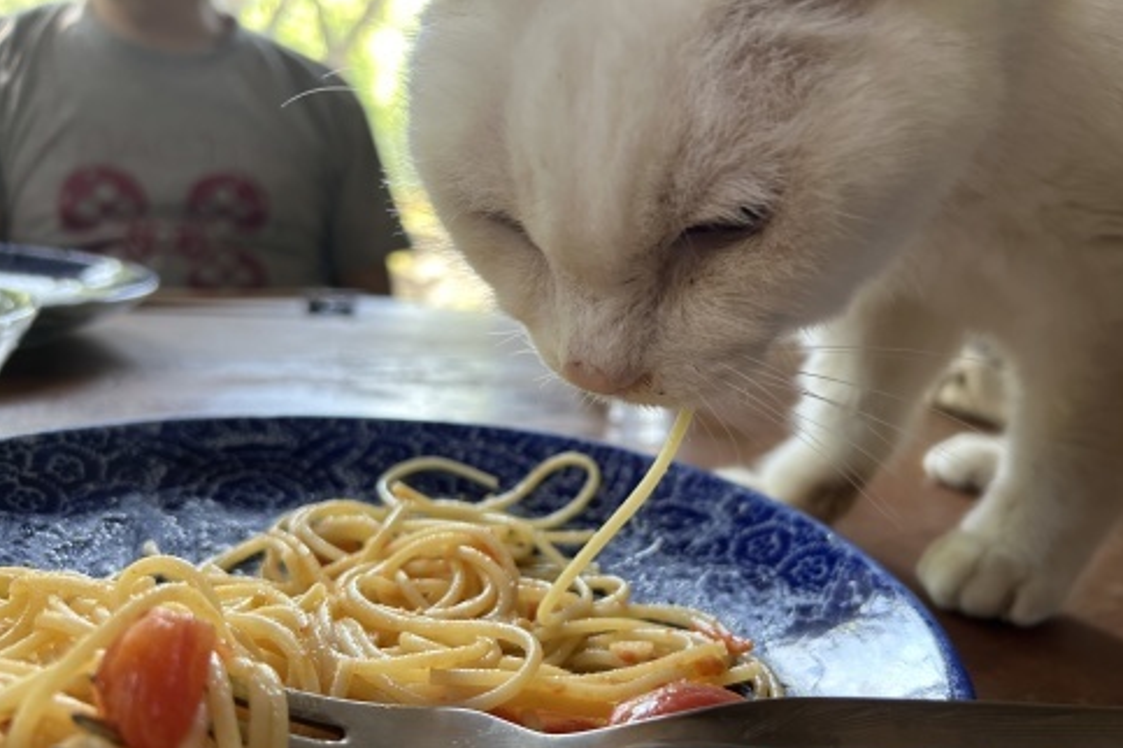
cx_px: 574
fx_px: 873
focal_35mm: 28
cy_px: 431
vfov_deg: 46.3
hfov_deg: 65.5
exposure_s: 1/121
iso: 125
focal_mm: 5.7
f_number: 1.5
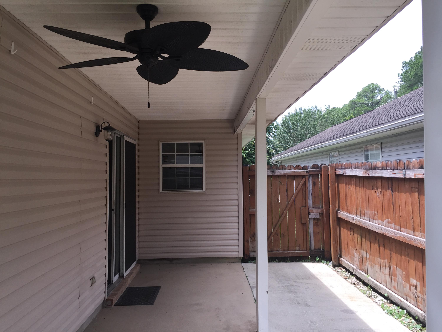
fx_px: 370
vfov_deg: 48.2
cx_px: 221
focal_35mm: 29
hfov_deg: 61.7
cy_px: 166
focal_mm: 4.15
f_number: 2.2
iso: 32
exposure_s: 1/746
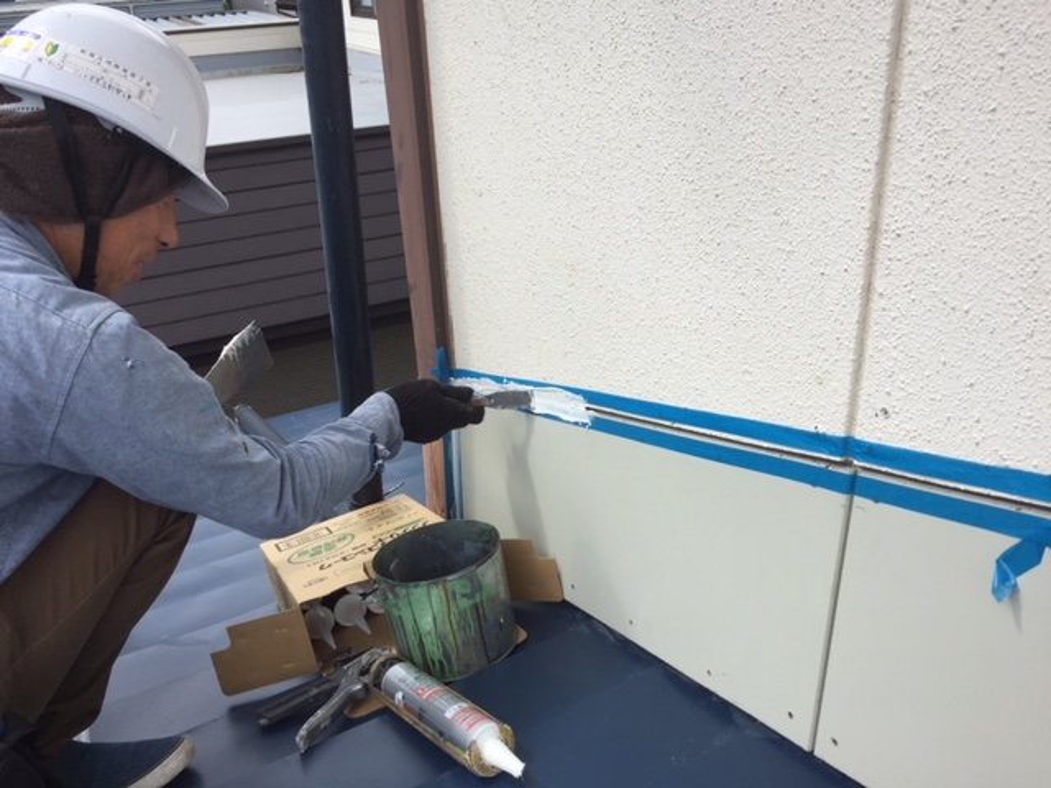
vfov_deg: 48.2
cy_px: 394
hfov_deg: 61.7
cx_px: 526
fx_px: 880
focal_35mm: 29
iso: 32
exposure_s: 1/1163
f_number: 2.2
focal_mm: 4.15
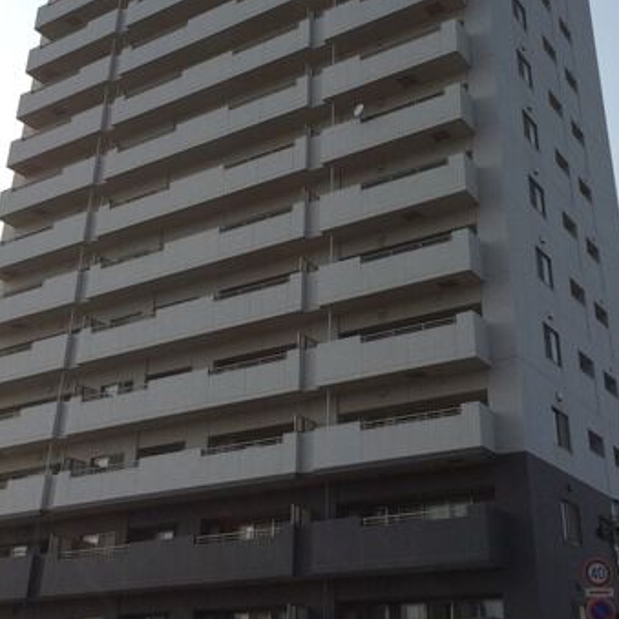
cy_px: 219
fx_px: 951
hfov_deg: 36.0
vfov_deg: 35.8
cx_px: 336
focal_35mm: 47
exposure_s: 1/2933
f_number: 2.2
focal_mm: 4.12
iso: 40
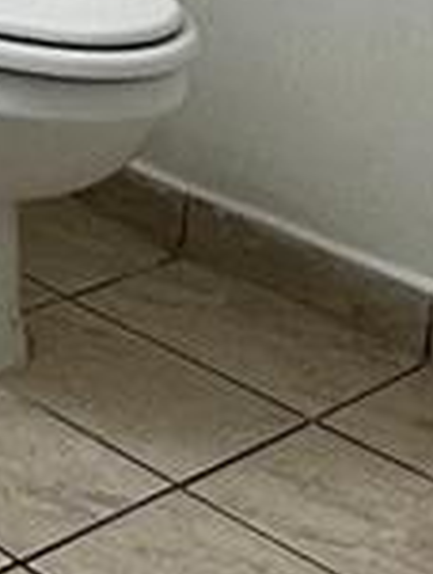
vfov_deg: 16.5
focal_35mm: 111
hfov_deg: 12.3
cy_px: -213
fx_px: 1843
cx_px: -327
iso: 125
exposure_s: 1/120
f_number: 2.2
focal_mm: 2.22
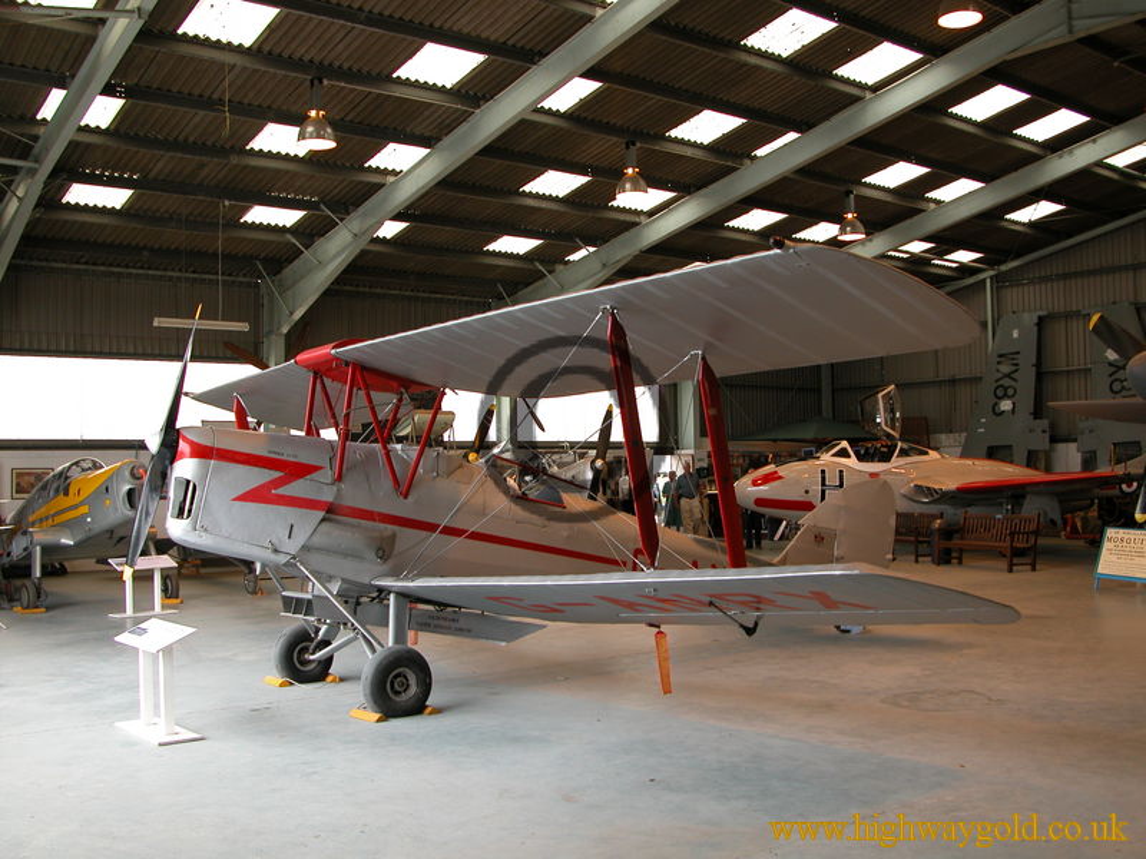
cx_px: 573
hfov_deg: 52.6
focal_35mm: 35
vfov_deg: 40.7
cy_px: 430
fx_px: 1159
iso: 100
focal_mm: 8.9
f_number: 3.2
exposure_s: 1/65.9
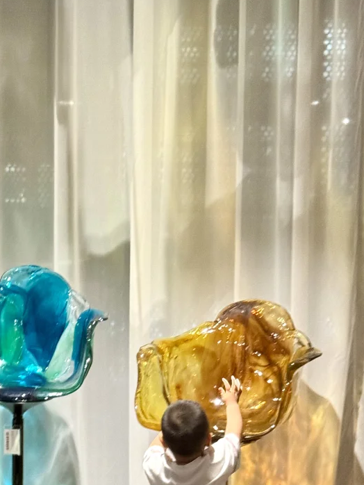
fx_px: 1387
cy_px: 245
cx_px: 117
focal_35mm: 99
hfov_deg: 14.9
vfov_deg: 19.8
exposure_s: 1/50
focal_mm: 6.76
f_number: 1.78
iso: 200
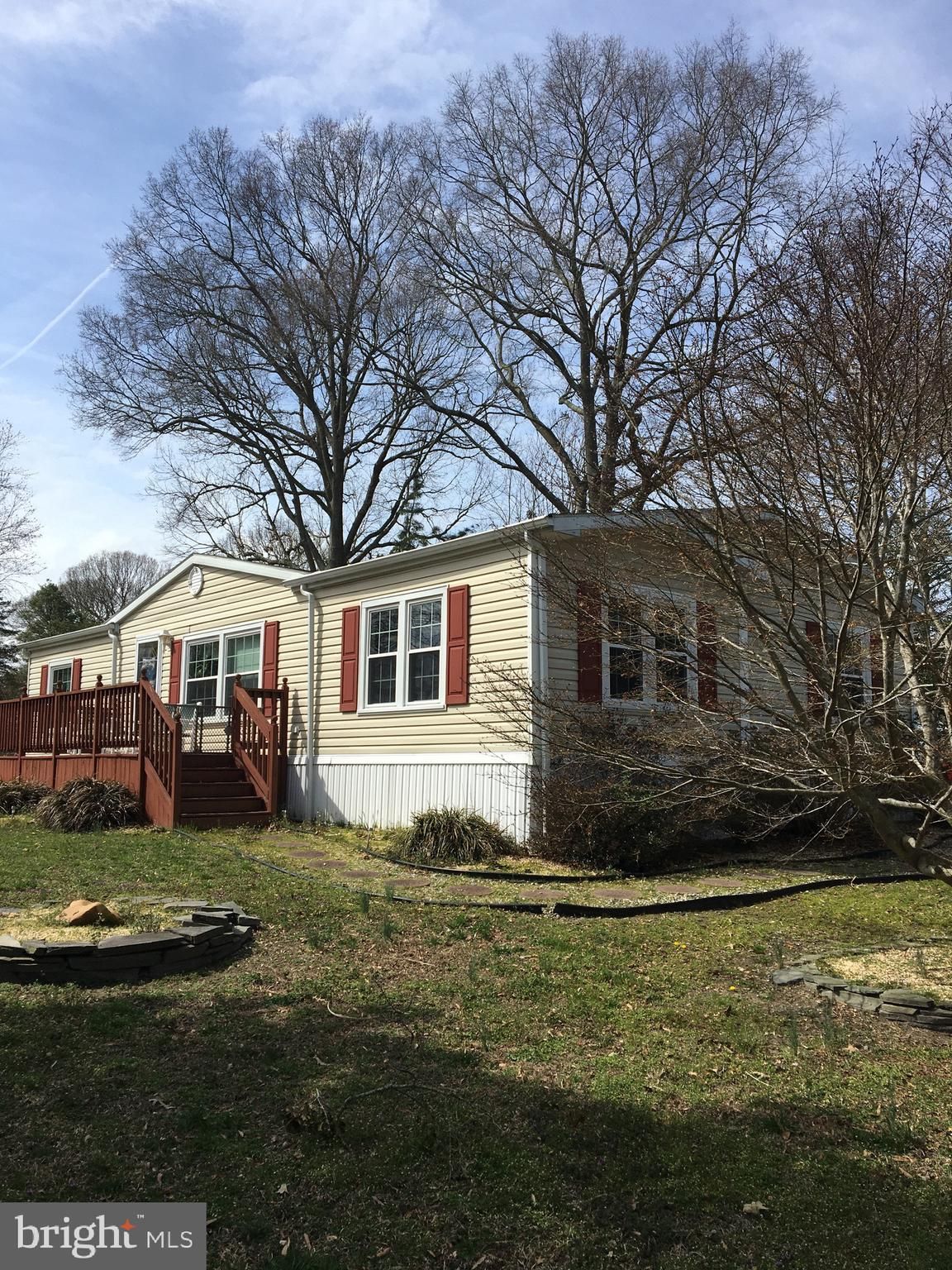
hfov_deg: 48.2
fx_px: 1063
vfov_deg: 61.7
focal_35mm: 29
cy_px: 635
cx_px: 476
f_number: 2.2
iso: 25
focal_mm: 4.15
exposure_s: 1/1972
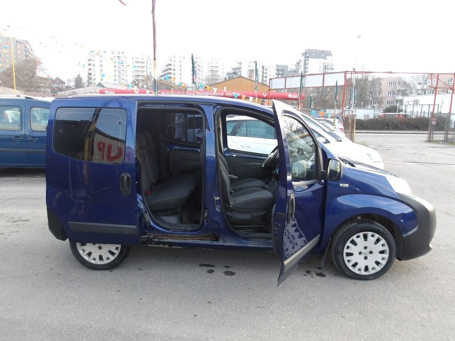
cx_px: 228
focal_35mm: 27
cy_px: 170
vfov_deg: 51.4
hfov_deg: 65.3
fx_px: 355
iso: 100
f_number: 3
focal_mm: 4.9
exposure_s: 1/35
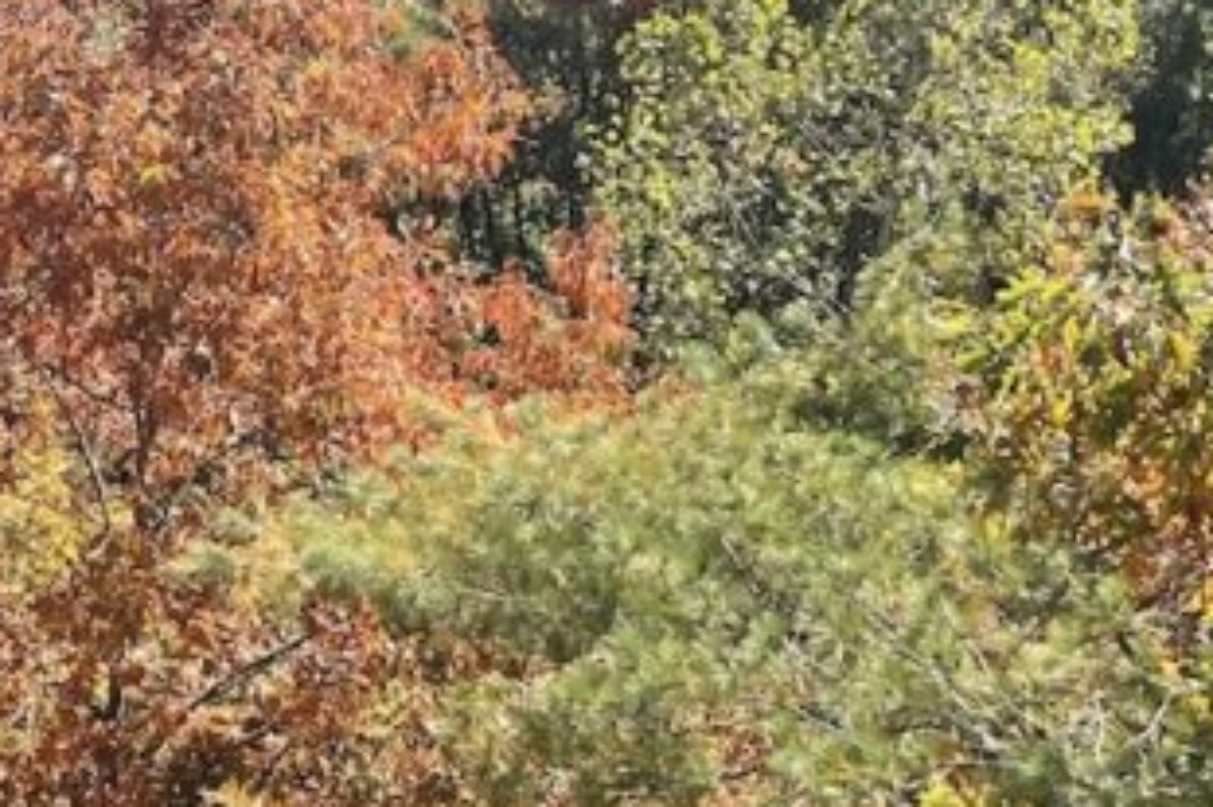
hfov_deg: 21.7
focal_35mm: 89
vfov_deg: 15.2
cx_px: -109
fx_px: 2997
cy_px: 70
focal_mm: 4.2
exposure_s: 1/1072
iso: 32
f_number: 1.6
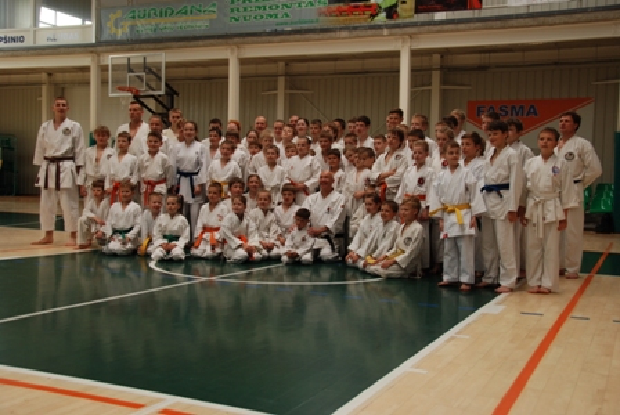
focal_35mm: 40
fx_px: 698
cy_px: 208
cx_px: 310
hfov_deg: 47.9
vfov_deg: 33.1
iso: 200
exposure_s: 1/80
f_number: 4.5
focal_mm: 27
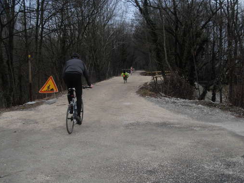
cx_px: 110
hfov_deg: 42.0
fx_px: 317
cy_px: 91
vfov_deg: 32.2
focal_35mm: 45
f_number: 2.9
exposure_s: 1/64
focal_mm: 6.3
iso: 79
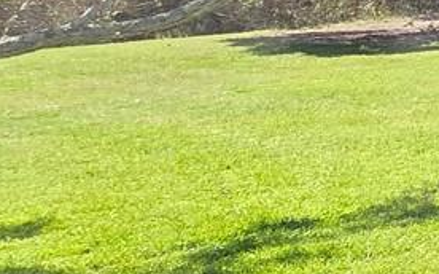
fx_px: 956
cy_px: 33
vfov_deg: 16.1
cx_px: 1180
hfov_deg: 13.2
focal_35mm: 80
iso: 80
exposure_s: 1/719
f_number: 2.2
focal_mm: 2.2
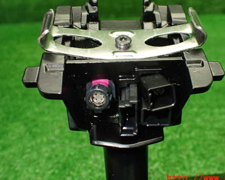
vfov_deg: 40.1
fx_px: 246
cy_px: 78
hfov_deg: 48.9
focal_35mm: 37
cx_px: 132
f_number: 2.3
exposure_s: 1/125
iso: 500
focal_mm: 5.4
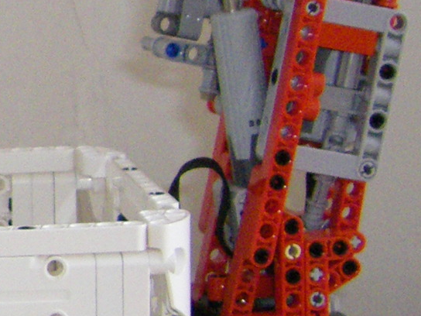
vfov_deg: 8.2
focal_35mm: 181
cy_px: 48
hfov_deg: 10.3
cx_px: -321
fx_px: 2201
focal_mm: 6.3
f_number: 3.5
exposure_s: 1/50
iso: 400
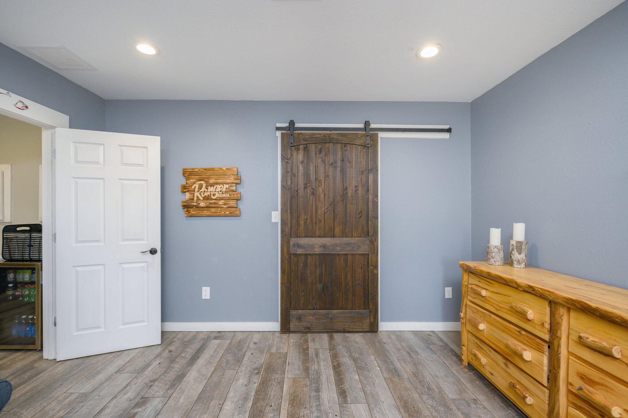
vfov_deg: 75.4
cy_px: 209
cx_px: 314
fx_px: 270
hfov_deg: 98.6
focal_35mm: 16
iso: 500
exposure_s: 1/30
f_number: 9
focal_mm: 15.5
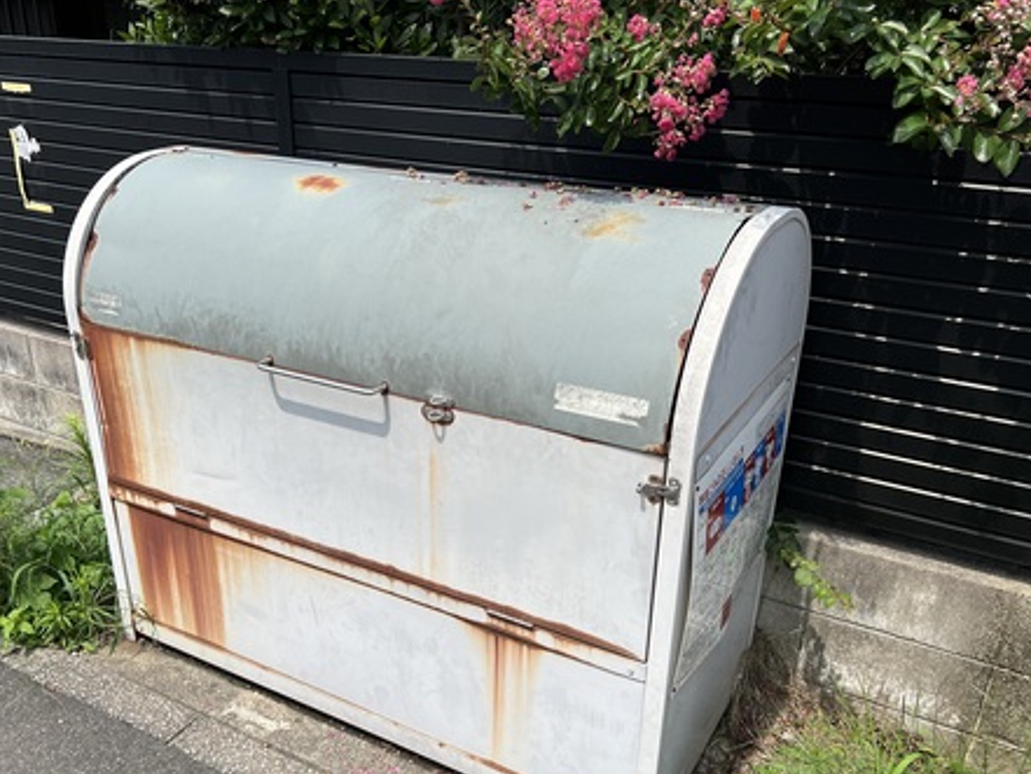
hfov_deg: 55.0
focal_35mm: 33
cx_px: 421
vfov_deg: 42.7
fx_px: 983
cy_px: 472
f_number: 1.5
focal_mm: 5.7
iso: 50
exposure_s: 1/3704
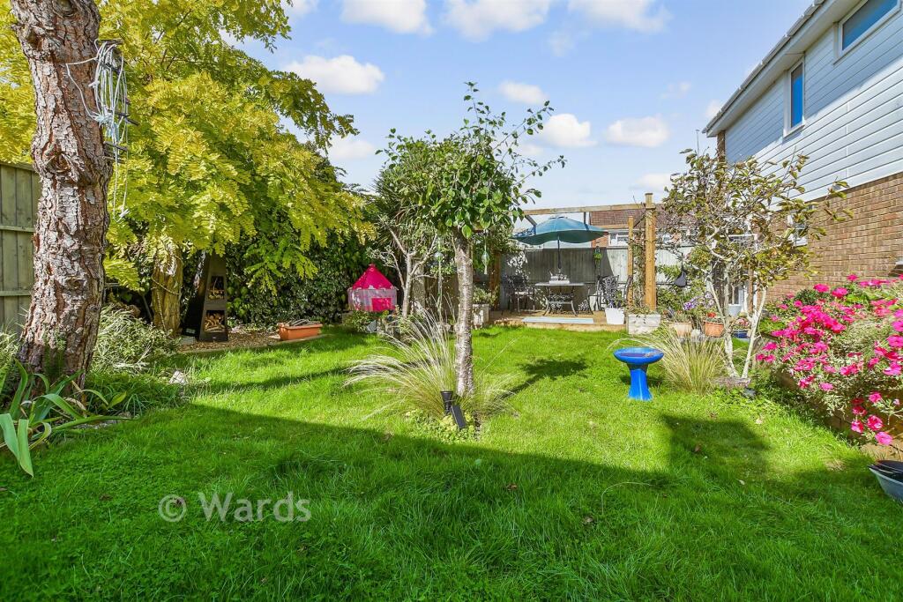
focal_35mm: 25
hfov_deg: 71.5
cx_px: 452
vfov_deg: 51.3
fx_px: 627
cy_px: 301
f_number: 8
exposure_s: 1/200
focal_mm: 17
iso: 160
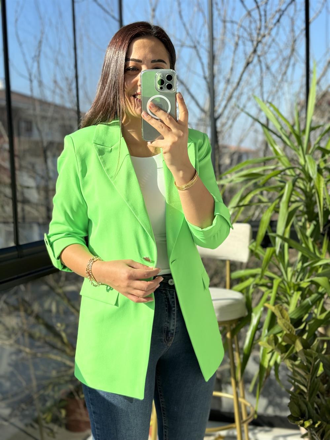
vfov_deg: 39.7
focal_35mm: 48
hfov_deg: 30.3
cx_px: 165
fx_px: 610
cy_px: 220
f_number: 1.78
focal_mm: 6.86
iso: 64
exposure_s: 1/995
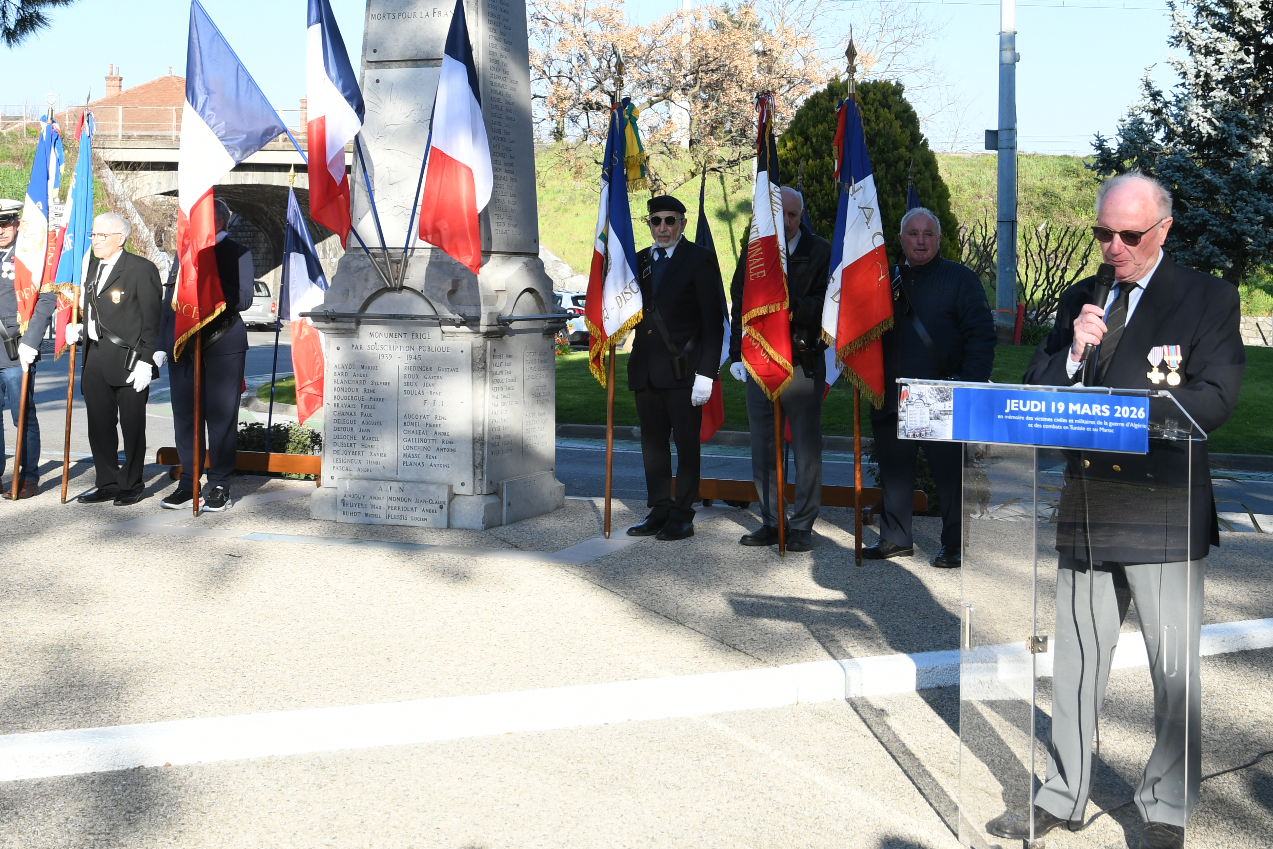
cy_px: 258
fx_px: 1839
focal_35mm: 52
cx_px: 703
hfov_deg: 38.1
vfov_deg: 25.8
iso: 220
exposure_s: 1/250
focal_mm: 24
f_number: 5.6
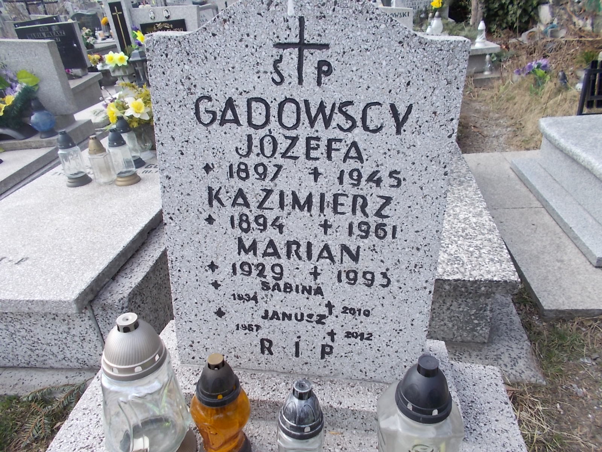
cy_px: 226
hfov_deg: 67.3
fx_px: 452
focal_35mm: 26
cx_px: 301
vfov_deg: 53.1
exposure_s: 1/400
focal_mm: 4.6
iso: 80
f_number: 3.2
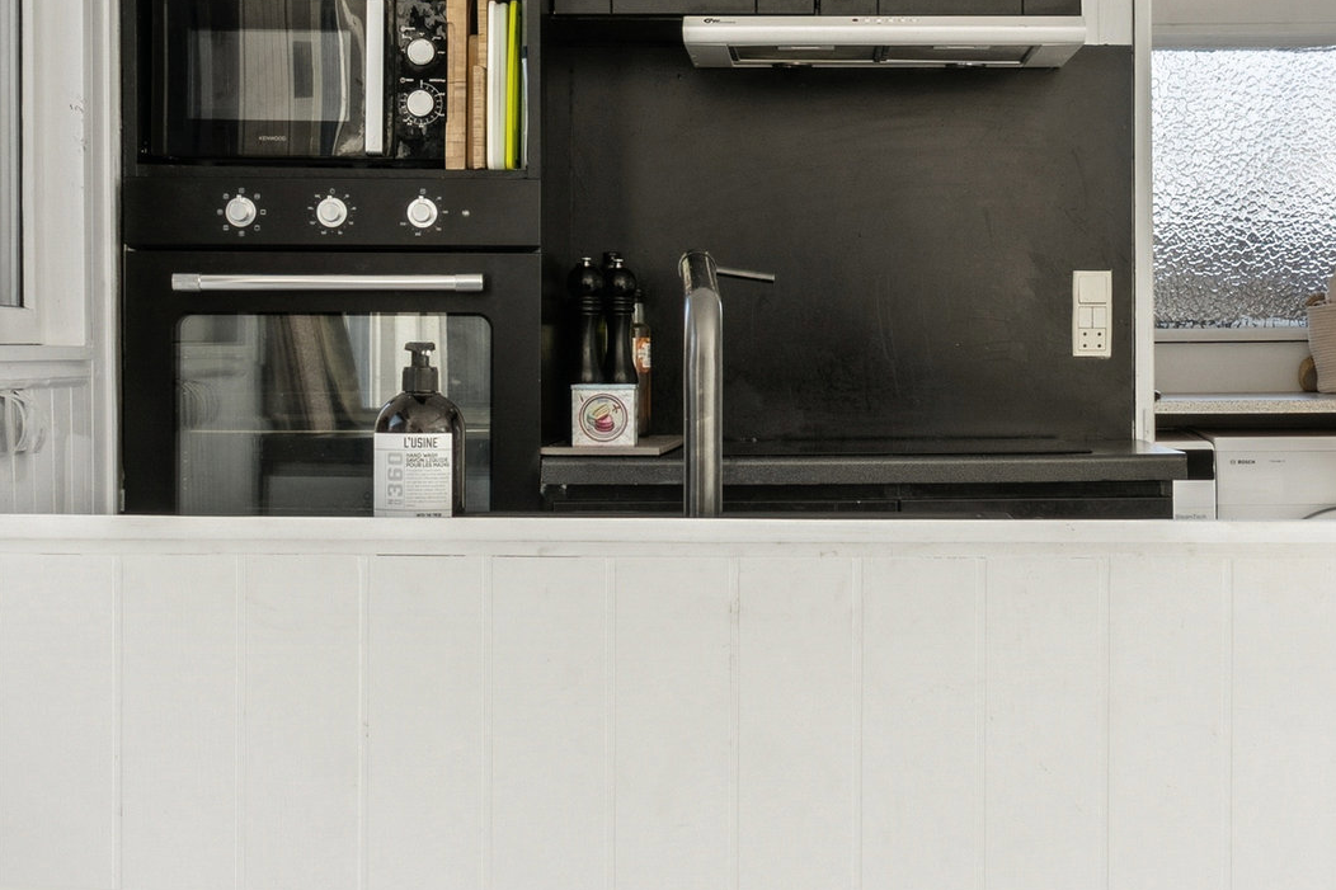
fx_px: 2857
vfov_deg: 17.7
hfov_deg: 26.2
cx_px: 847
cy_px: 369
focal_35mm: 77
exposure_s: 1/60
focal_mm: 18
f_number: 8
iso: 200
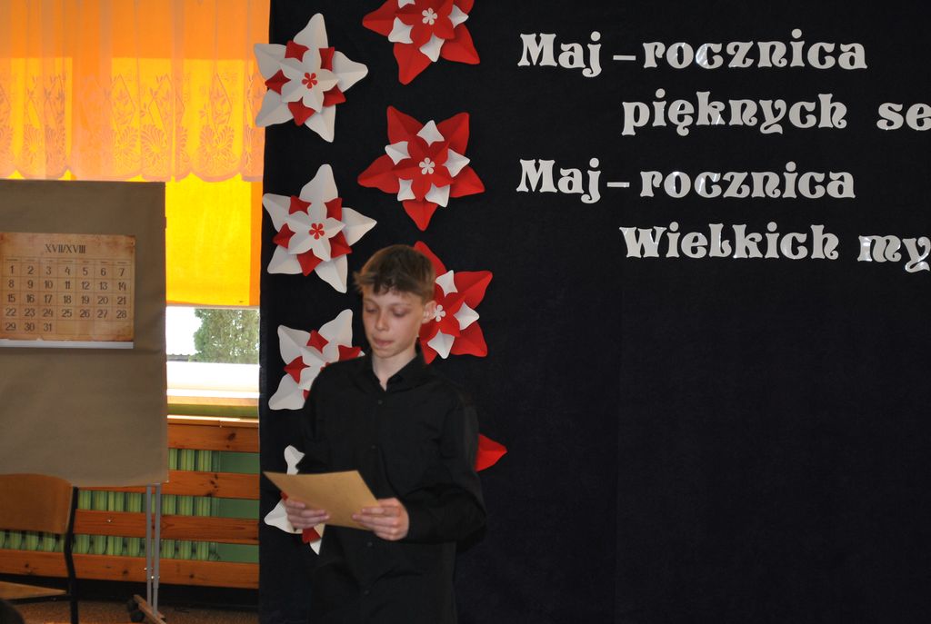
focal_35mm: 82
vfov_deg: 16.6
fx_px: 2138
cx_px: 466
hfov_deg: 24.6
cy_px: 312
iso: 200
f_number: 5.6
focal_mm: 55
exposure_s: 1/60
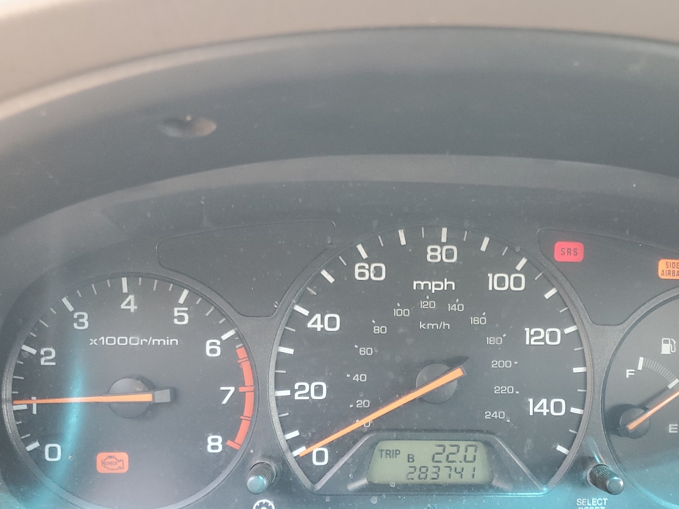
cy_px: 350
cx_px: 421
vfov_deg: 39.1
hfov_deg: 50.9
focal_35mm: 36
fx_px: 706
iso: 82
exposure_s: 1/60.2
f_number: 1.5
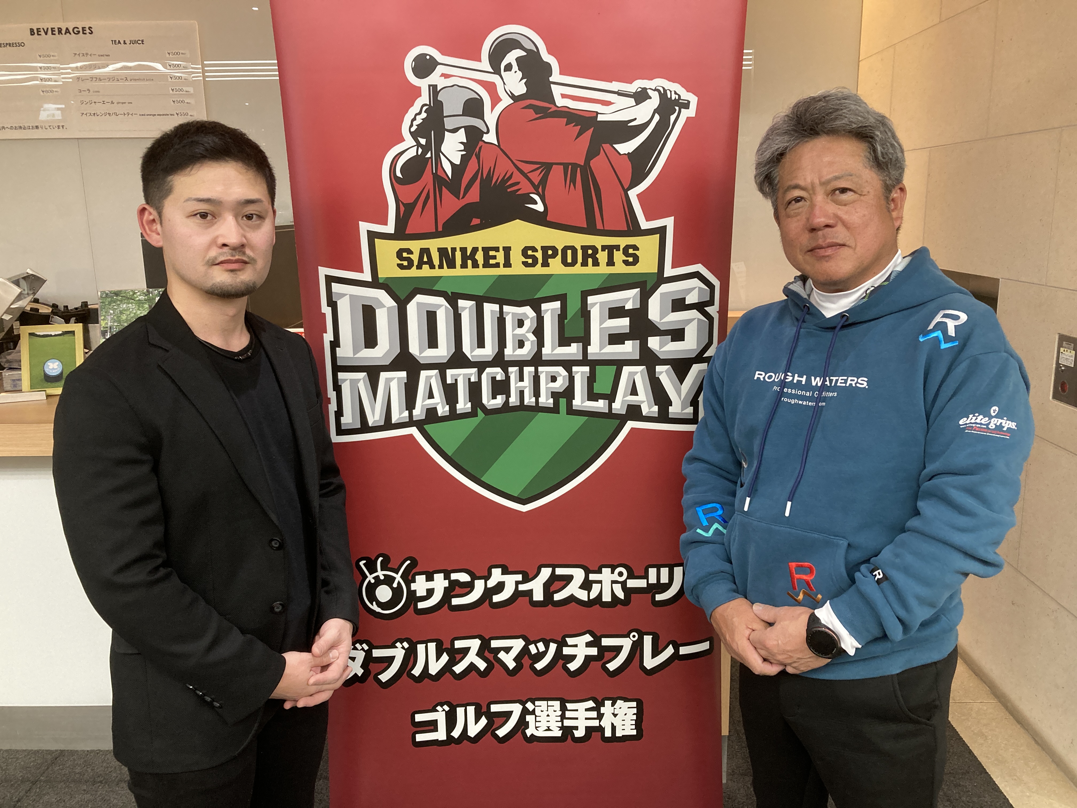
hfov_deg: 63.4
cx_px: 538
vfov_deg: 49.7
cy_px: 404
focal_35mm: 28
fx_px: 871
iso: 160
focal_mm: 3.99
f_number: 1.8
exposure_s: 1/60
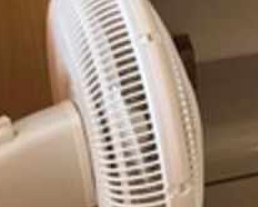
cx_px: 600
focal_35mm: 157
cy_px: -241
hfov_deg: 10.7
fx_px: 1200
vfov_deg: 9.1
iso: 125
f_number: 1.6
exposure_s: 1/120
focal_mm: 5.1
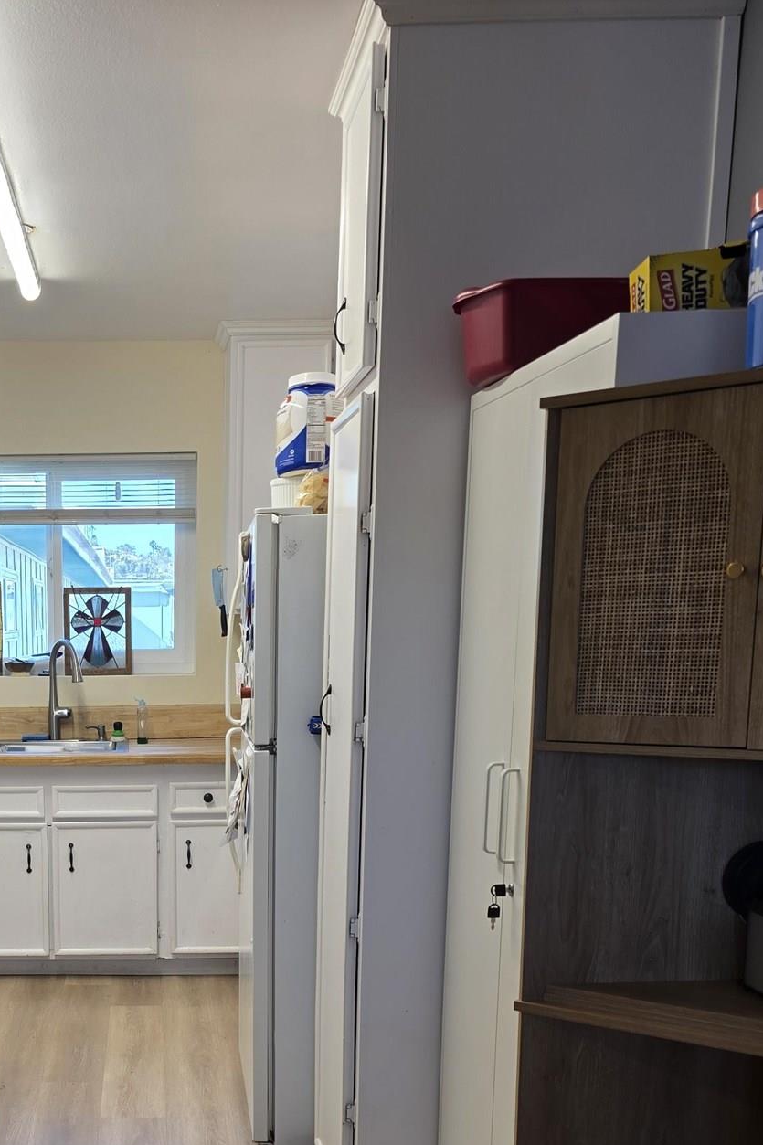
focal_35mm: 44
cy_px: 906
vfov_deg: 42.6
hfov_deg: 29.5
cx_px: 109
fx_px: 1399
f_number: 1.7
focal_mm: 6.3
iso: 40
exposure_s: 1/120
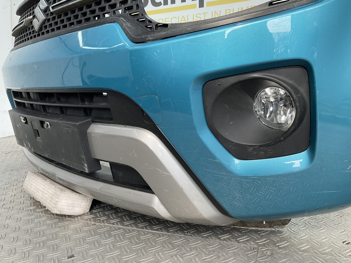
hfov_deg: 61.7
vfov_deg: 48.2
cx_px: 176
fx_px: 294
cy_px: 132
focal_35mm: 29
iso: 25
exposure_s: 1/120
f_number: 1.8
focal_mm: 3
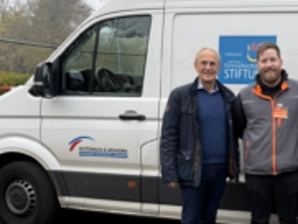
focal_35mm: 53
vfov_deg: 27.5
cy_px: 135
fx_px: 457
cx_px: 291
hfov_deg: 33.4
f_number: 1.78
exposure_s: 1/943
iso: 80
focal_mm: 6.76
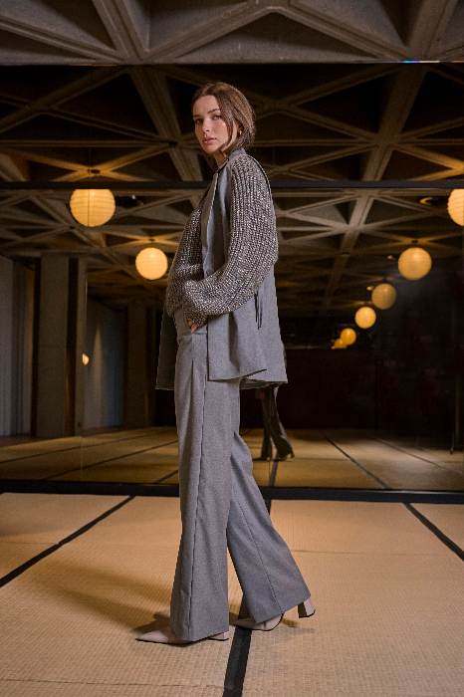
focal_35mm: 42
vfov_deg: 46.4
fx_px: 813
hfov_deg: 31.9
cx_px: 232
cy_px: 348
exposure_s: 1/125
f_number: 4
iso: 800
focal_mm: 42
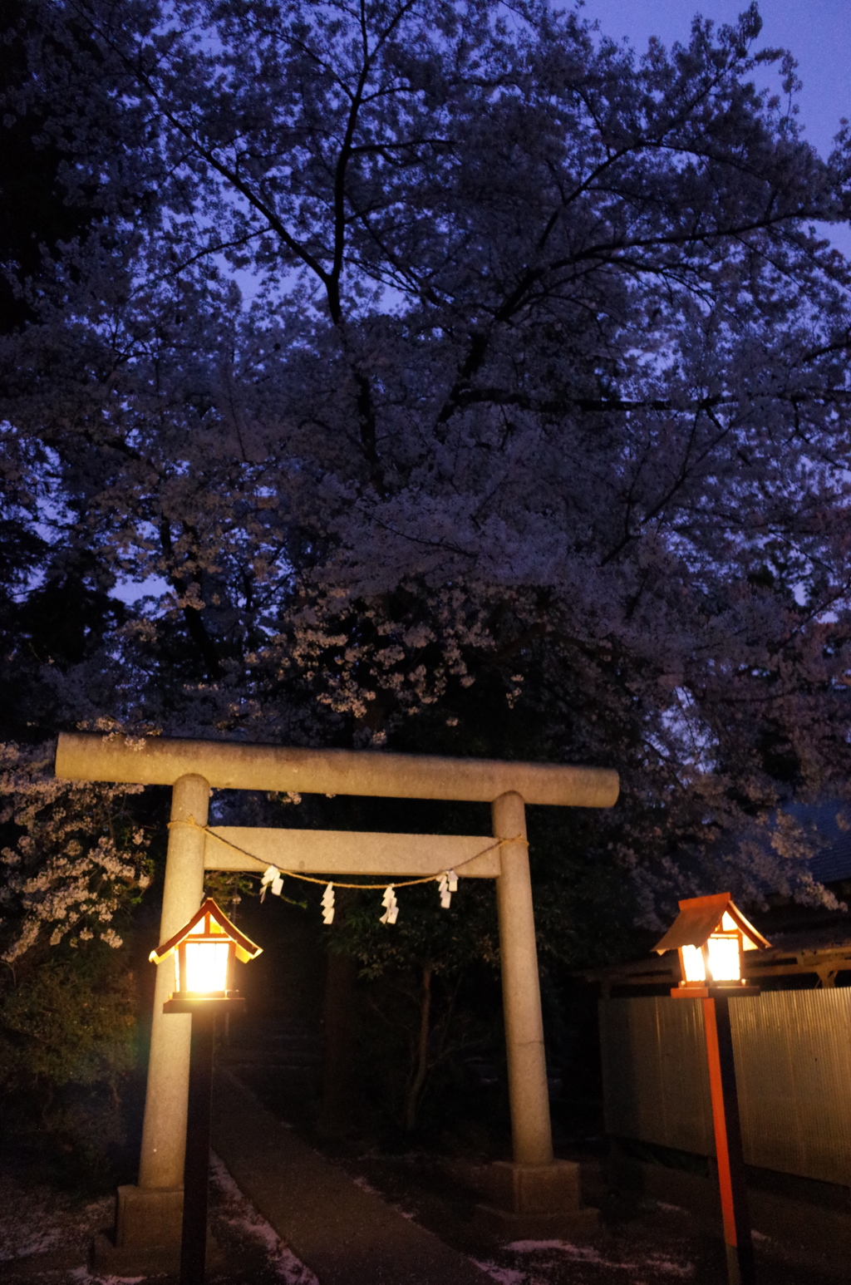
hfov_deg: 46.2
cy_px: 642
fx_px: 997
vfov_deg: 65.6
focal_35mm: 28
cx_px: 426
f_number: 2.8
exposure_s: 1/3
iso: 3200
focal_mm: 18.3
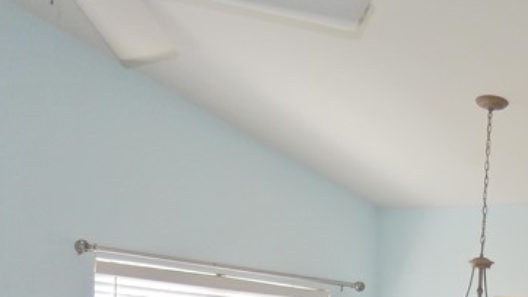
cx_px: 424
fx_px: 1079
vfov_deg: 14.0
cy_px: 528
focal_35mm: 77
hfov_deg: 27.0
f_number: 3.4
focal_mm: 4.5
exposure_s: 1/80
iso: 125
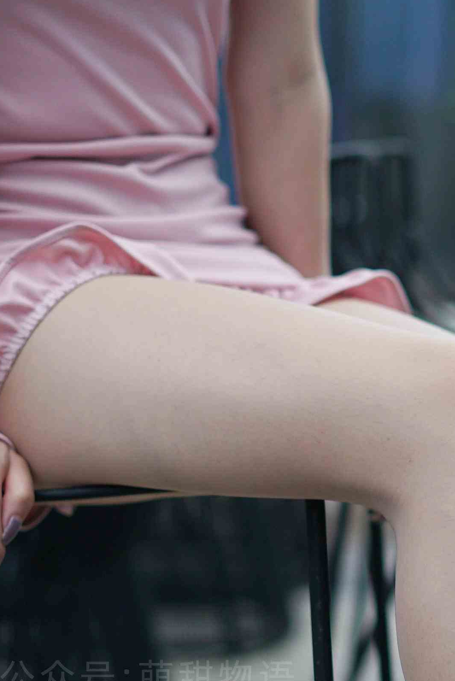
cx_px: 478
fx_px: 2517
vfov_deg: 15.3
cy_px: 526
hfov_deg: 10.2
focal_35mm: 133
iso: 200
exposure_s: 1/100
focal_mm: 50
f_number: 2
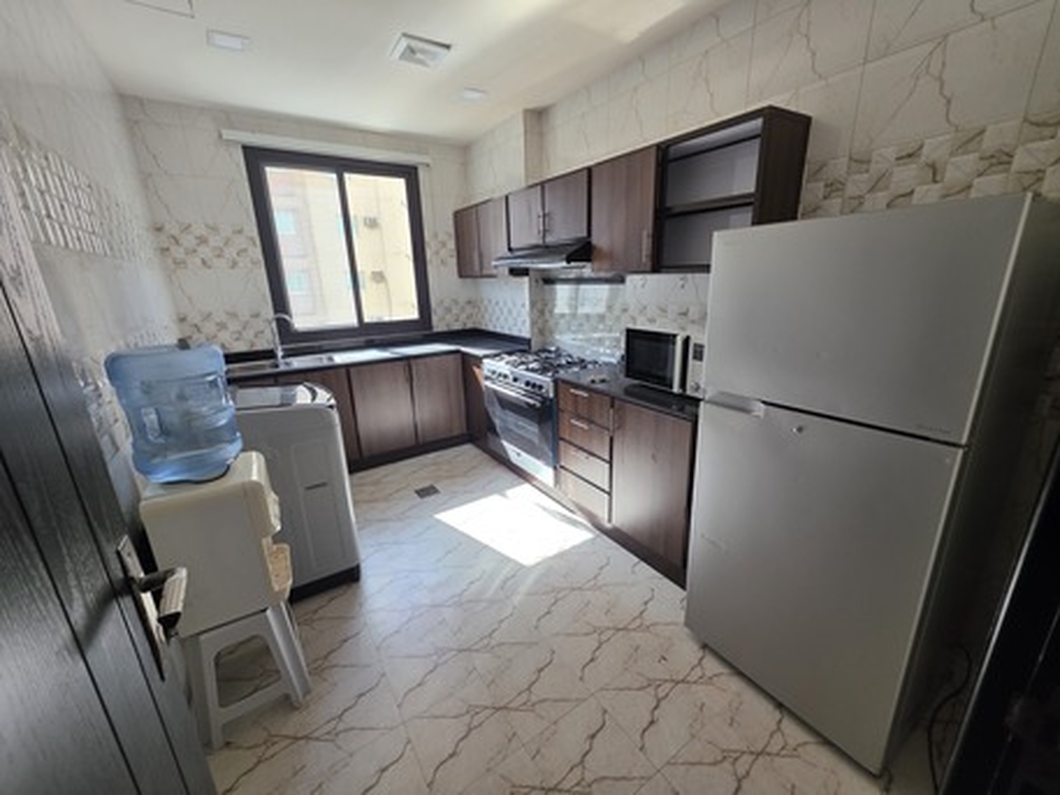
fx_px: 398
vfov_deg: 89.9
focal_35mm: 13
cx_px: 530
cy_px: 398
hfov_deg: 106.2
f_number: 1.9
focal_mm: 2.2
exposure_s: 1/100
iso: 125
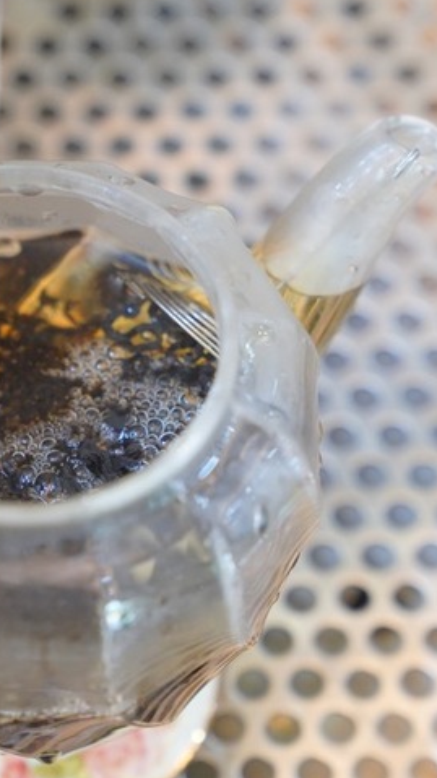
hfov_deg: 9.3
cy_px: 389
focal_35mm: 130
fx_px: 2681
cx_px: 23
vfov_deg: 16.5
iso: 4000
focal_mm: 70
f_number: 4.5
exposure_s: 1/125
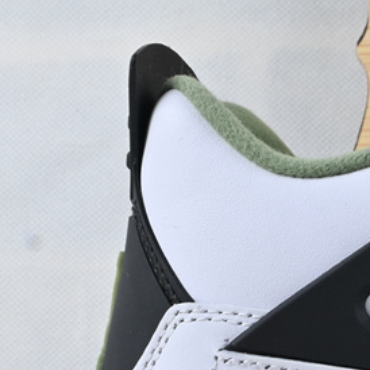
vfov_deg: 10.7
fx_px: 1957
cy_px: 393
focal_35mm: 162
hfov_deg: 10.0
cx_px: 756
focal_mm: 29
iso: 100
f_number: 10
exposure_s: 1/10
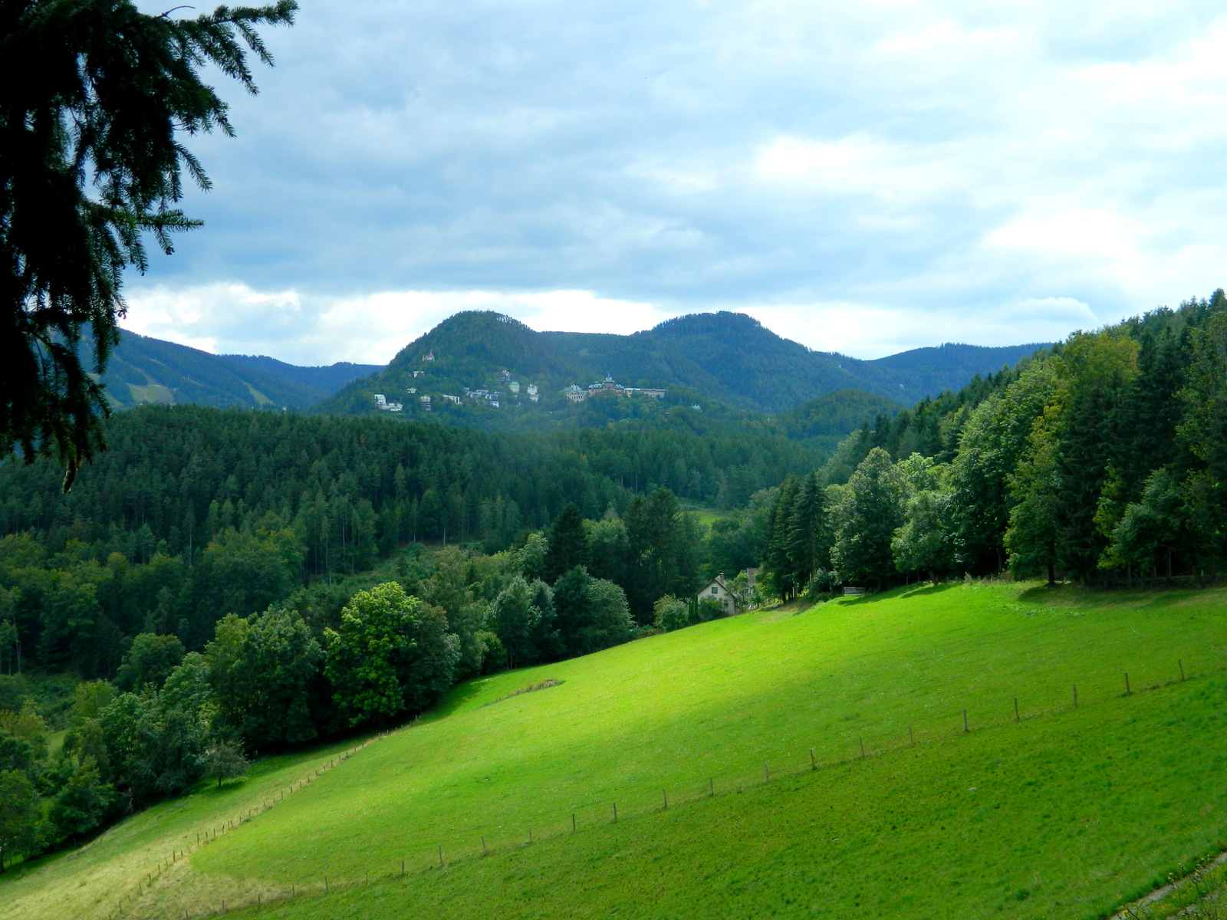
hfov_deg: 45.8
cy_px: 460
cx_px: 614
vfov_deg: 35.1
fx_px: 1453
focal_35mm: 41
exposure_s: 1/500
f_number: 3.5
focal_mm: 7.3
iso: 80
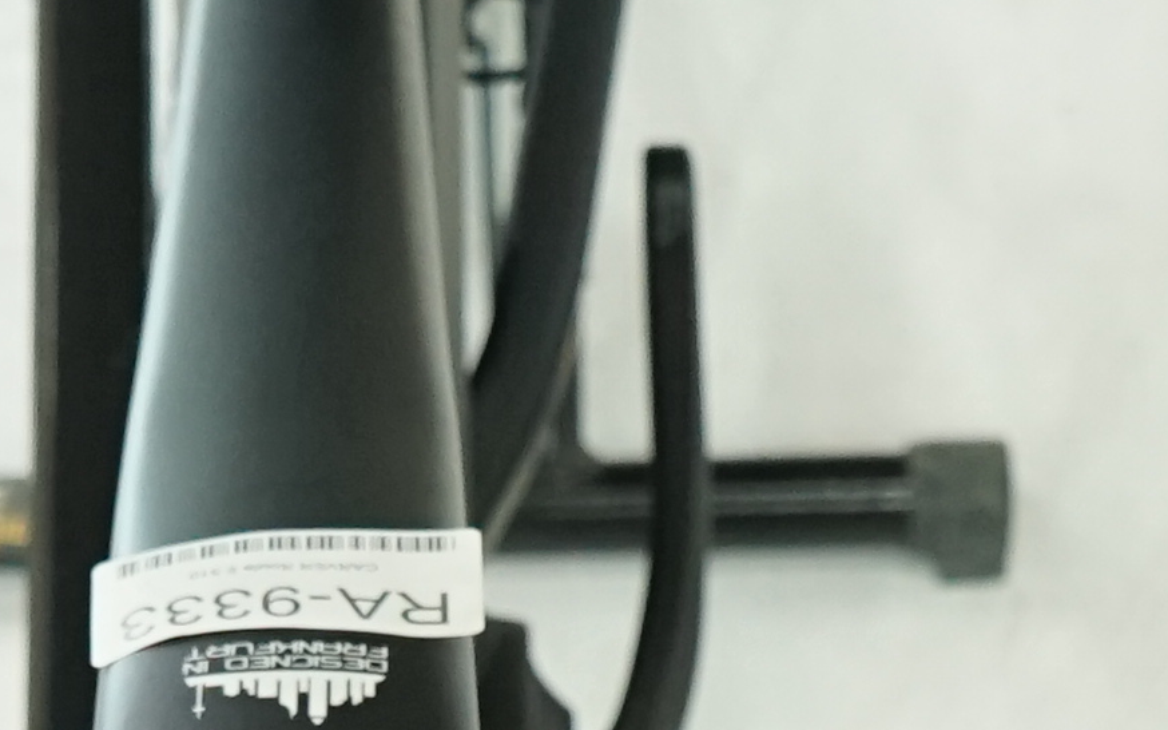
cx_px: 327
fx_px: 6238
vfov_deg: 6.3
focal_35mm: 196
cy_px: 1852
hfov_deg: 10.7
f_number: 5.6
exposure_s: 1/200
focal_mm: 28
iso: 1600
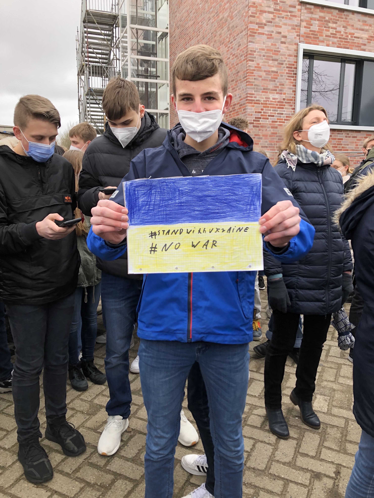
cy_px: 249
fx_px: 403
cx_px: 187
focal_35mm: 28
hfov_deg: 49.7
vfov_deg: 63.4
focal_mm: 3.99
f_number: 1.8
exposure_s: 1/120
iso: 20
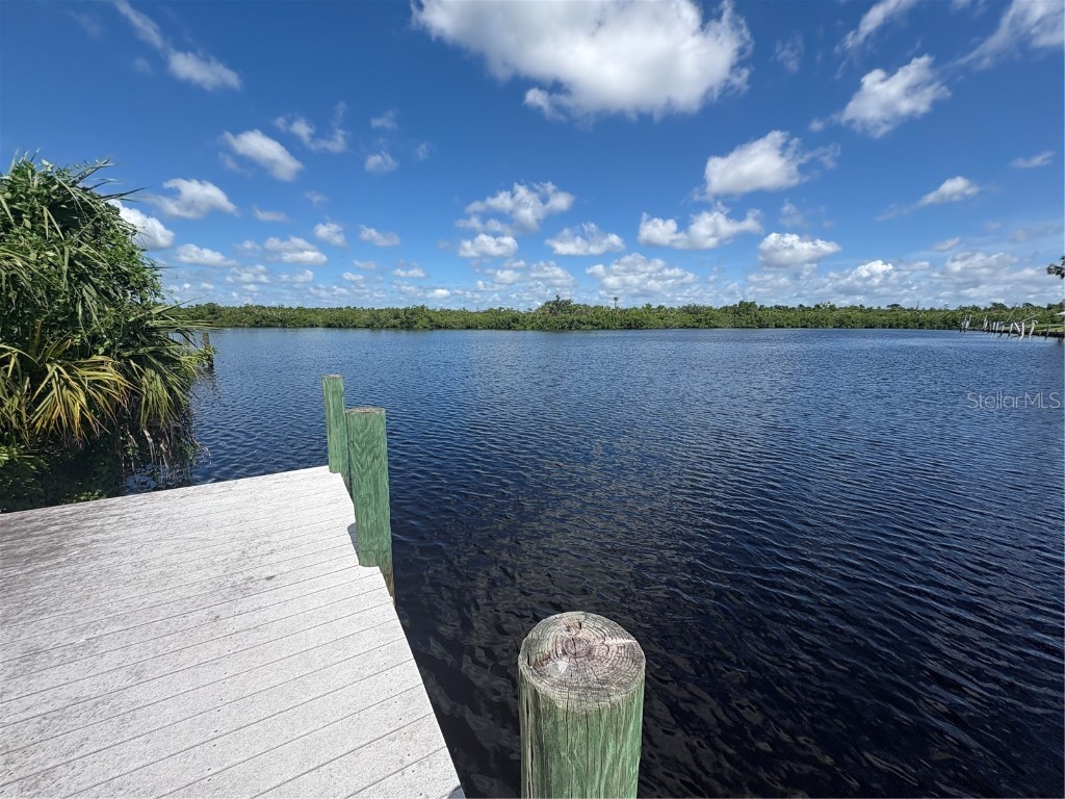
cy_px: 400
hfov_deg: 102.1
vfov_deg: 85.7
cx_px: 532
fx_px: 431
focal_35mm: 14
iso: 50
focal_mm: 2.22
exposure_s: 1/1927
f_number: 2.2
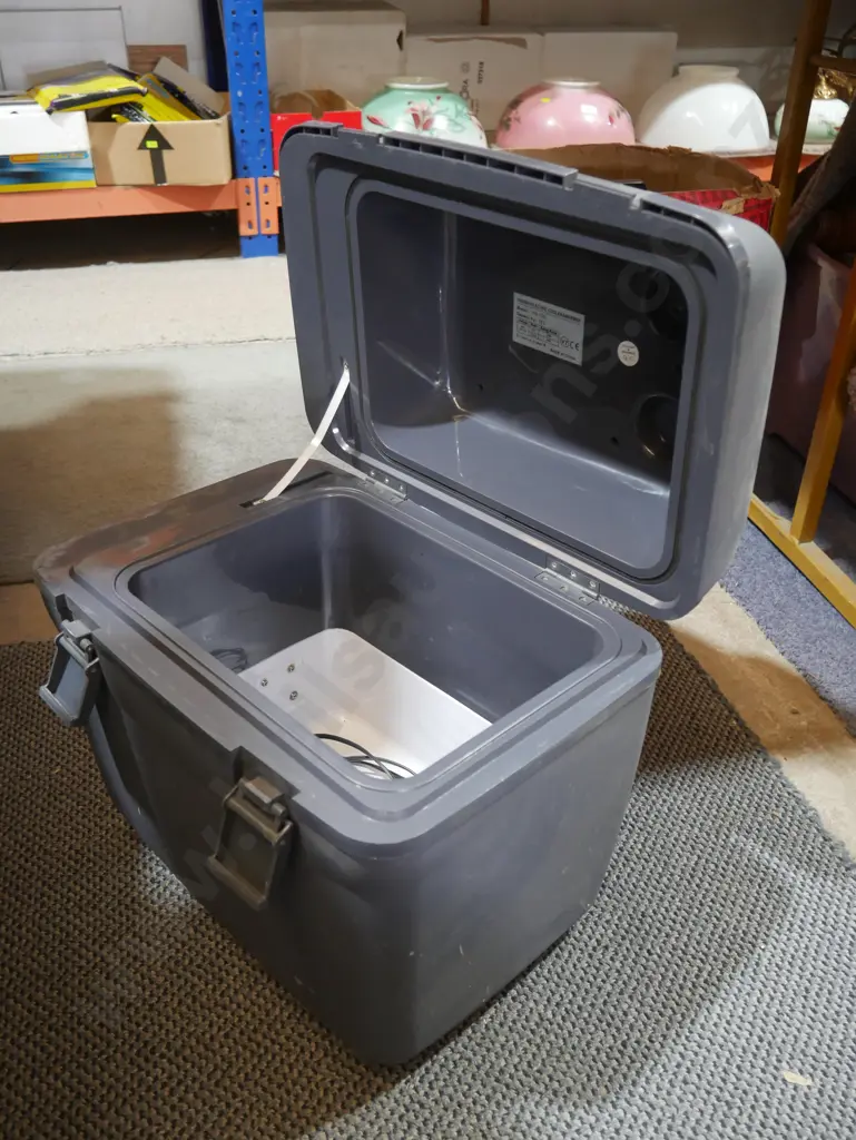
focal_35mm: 32
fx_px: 1054
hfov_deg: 44.2
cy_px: 570
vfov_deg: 56.8
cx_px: 428
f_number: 3.6
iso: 800
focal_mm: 16
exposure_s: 1/60
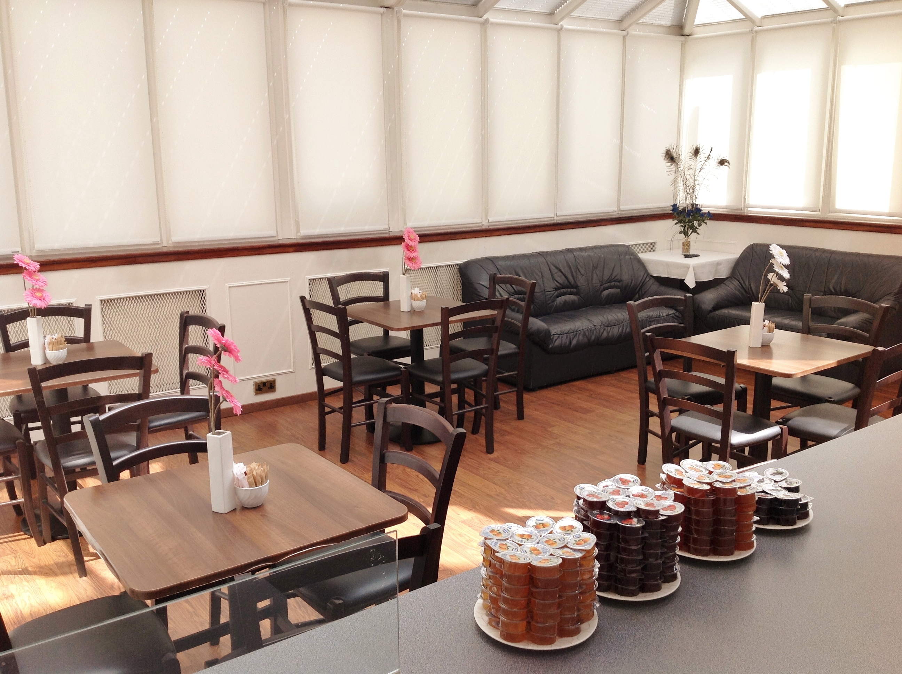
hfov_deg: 52.7
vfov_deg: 40.6
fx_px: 911
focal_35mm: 35
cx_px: 451
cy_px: 337
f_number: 2.4
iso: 50
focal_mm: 4.28
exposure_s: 1/201
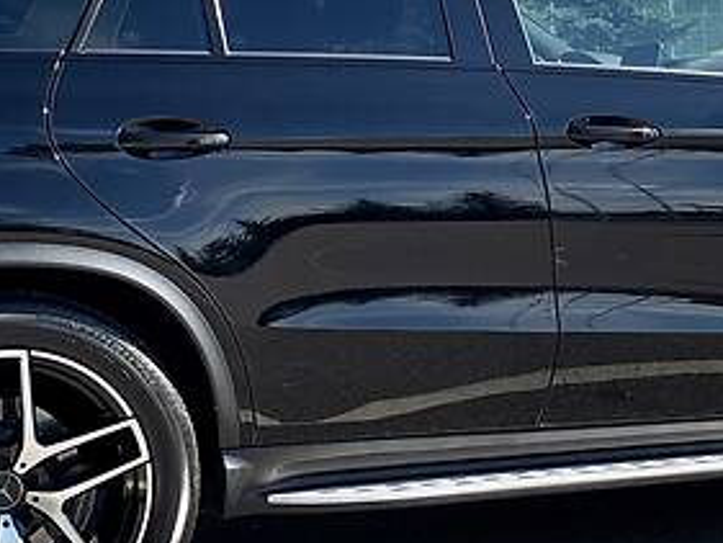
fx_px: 1546
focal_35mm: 74
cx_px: 324
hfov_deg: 26.3
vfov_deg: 19.9
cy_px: 190
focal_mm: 4.2
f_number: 1.8
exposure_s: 1/1560
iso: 25
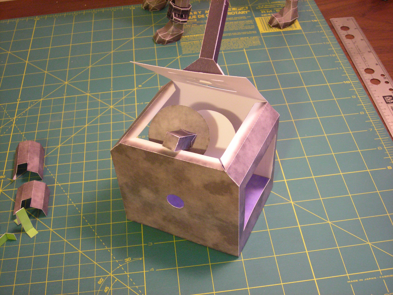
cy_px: 148
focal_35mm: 47
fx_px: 534
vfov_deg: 30.9
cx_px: 196
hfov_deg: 40.4
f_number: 3.4
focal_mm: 7.8
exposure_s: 1/1.9
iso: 200
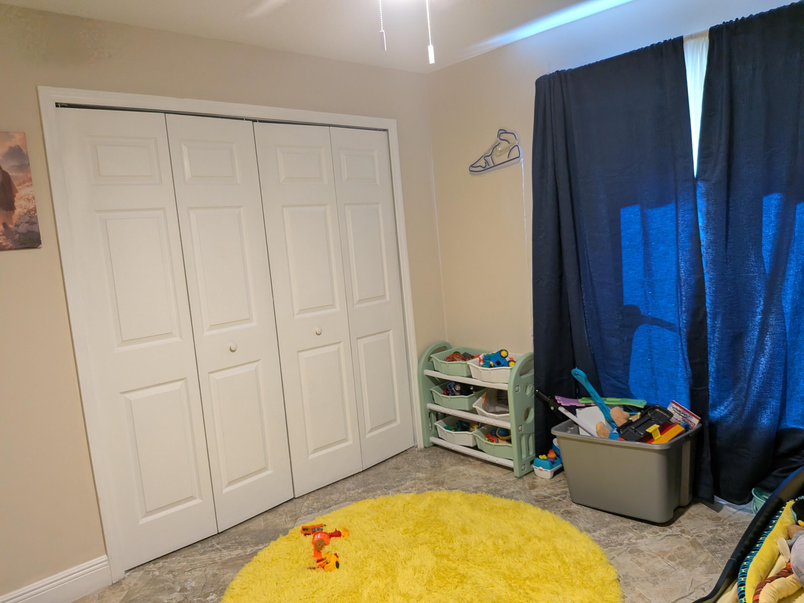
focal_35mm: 24
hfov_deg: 71.6
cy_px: 302
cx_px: 402
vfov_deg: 56.8
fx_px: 557
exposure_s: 1/120
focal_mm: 4.53
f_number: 1.7
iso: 581
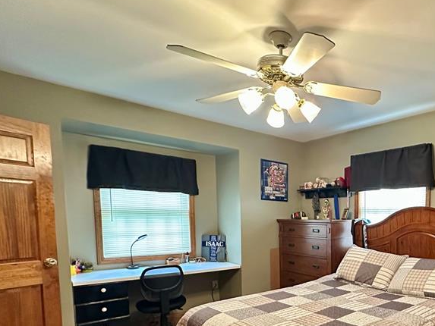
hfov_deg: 63.5
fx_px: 314
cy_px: 243
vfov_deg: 52.5
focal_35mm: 25
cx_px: 347
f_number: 2.2
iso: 1000
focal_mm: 2.22
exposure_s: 1/60
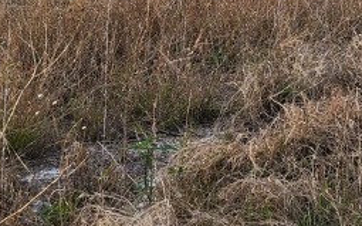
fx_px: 966
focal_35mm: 98
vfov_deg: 12.7
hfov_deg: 20.1
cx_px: 410
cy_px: -112
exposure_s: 1/263
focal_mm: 5.4
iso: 20
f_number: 1.8
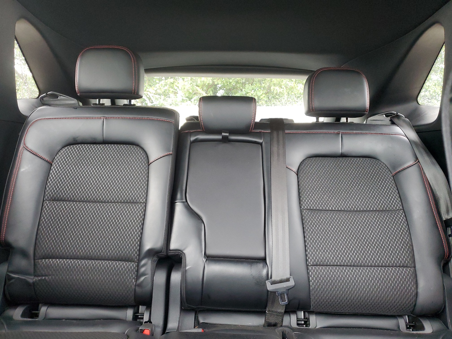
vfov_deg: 53.1
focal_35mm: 26
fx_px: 339
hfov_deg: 67.3
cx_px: 226
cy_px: 170
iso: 265
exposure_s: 1/60.2
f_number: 1.5
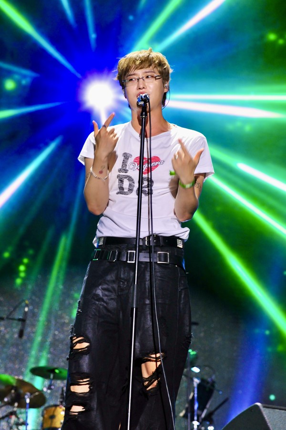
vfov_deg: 15.2
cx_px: 143
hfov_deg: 10.1
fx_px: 1611
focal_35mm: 135
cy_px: 215
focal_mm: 135
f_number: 5.6
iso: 2000
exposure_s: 1/125
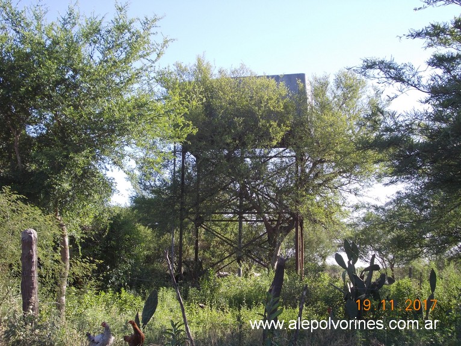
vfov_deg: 28.5
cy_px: 173
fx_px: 679
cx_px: 230
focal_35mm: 51
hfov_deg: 37.5
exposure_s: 1/320
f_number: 3.6
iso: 80
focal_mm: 7.2
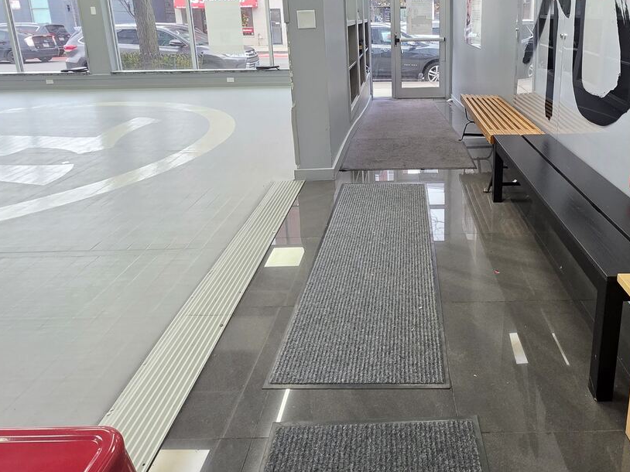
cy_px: 116
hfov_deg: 72.5
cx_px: 399
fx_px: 418
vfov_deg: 55.9
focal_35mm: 23
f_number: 1.9
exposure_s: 1/120
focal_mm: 2.2
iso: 250
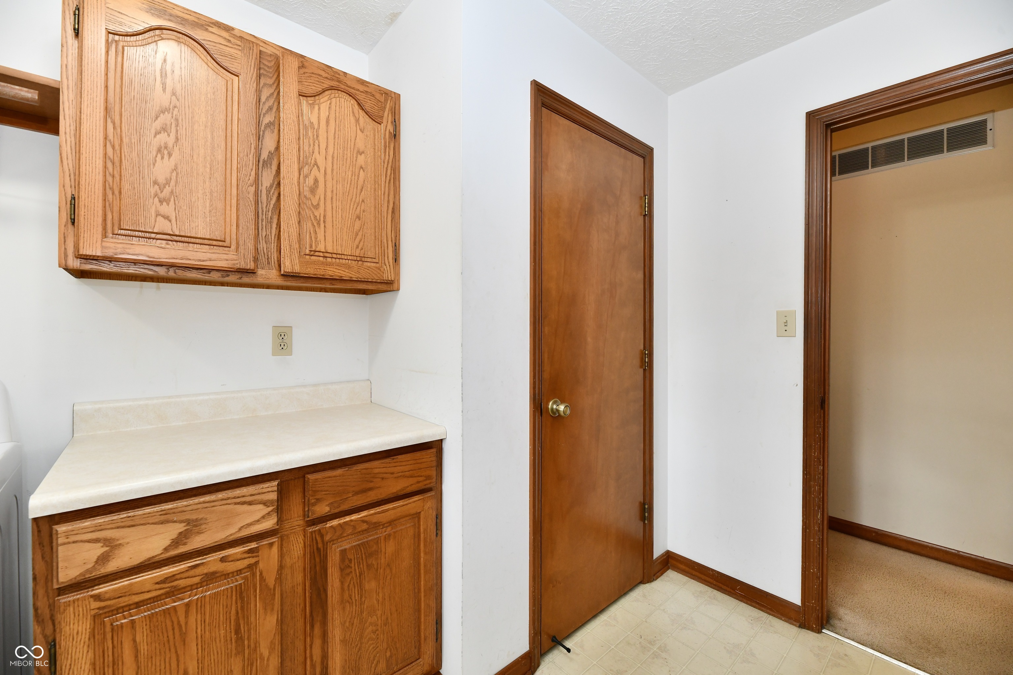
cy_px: 338
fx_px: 394
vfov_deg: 81.2
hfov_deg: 104.3
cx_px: 506
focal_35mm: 14
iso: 640
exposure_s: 1/100
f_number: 6.3
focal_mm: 14
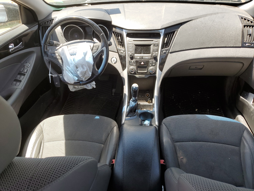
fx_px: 191
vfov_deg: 53.1
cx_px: 127
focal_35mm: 26
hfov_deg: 67.3
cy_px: 96
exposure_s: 1/357
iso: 50
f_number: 1.5
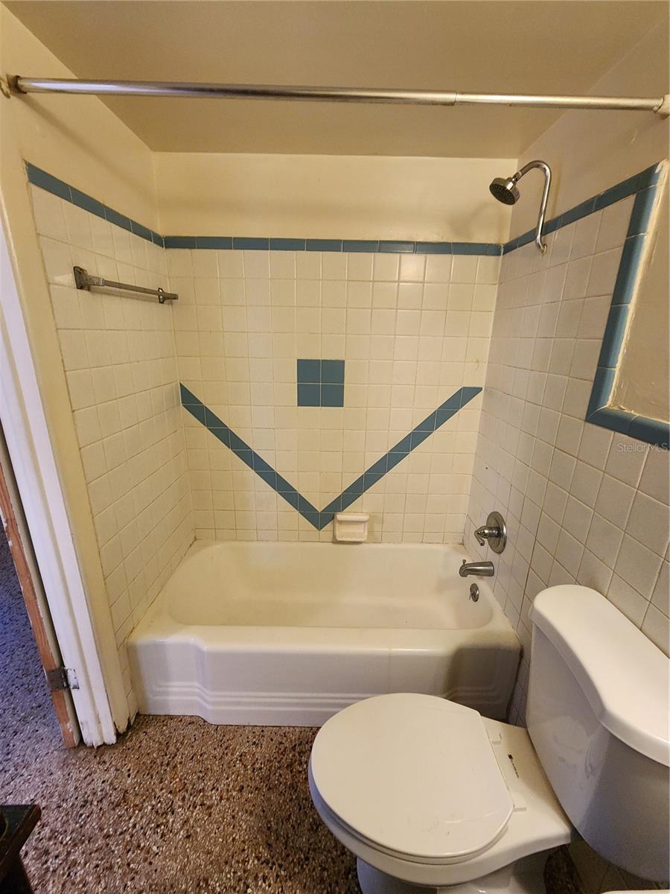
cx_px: 335
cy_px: 447
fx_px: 335
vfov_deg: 106.2
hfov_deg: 89.9
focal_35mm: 13
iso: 640
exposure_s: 1/30
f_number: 2.2
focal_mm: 2.2
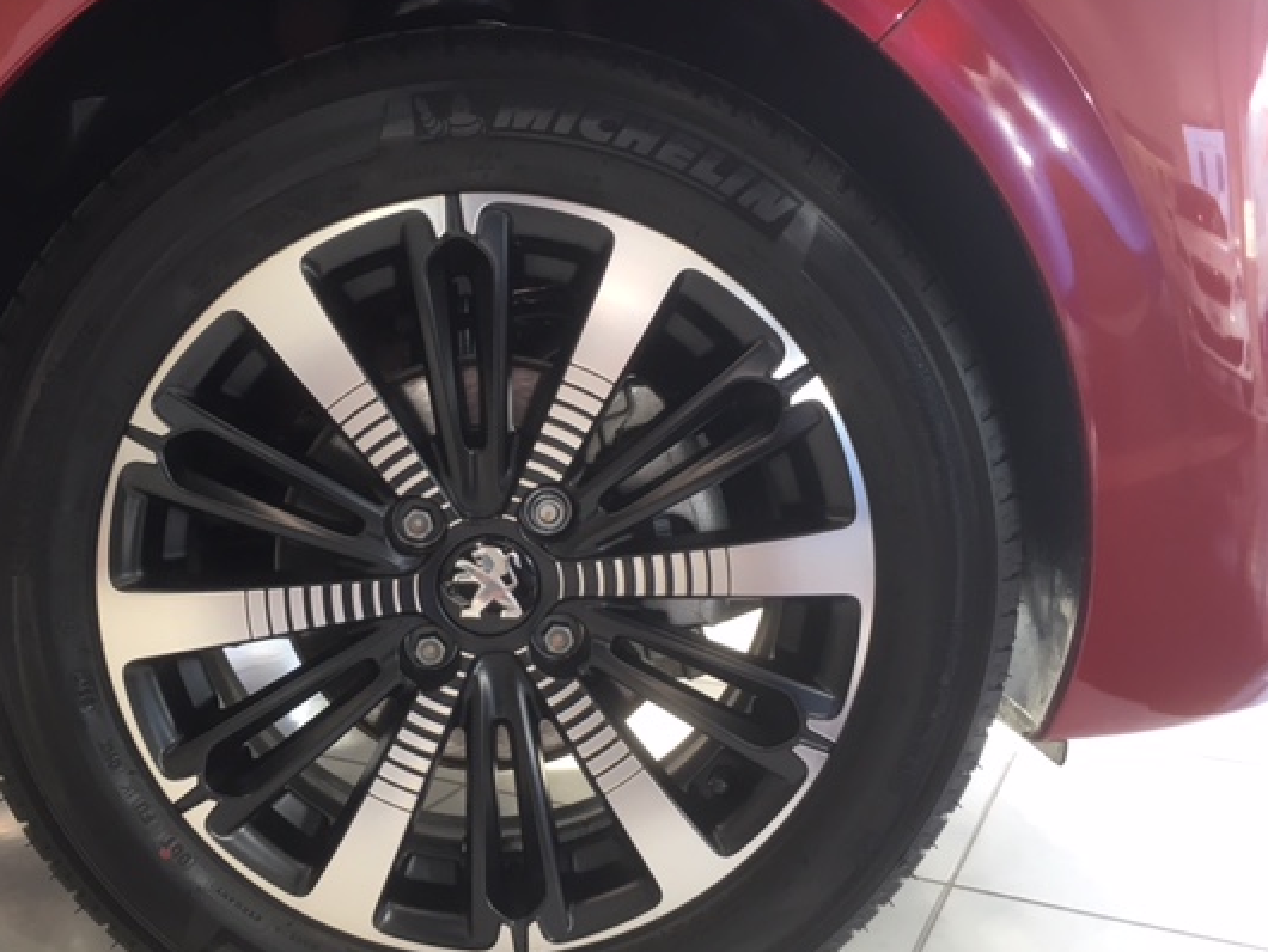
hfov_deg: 52.3
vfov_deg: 40.7
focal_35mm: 35
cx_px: 514
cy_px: 538
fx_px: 1283
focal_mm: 4.15
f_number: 2.2
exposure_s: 1/30
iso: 32
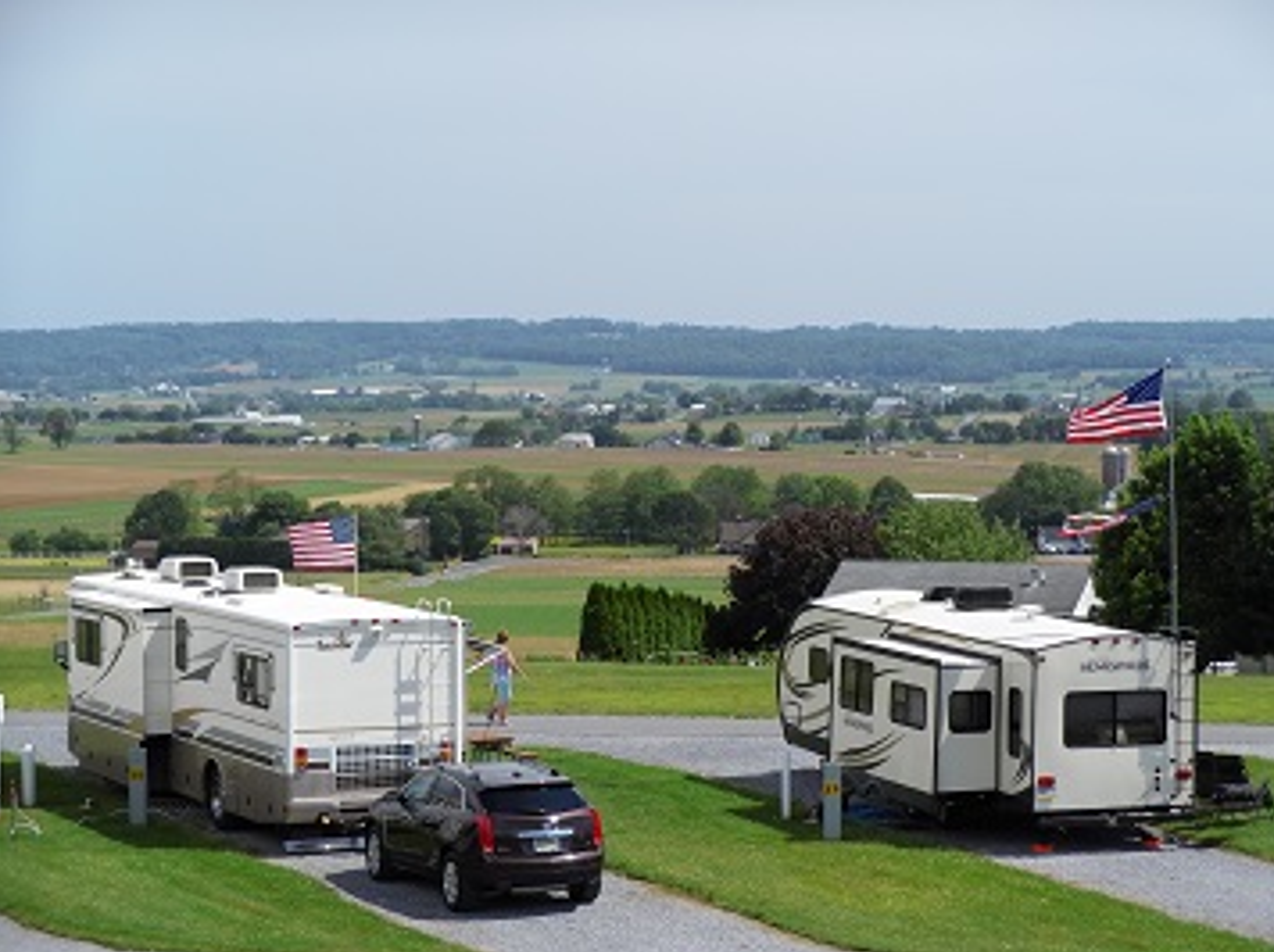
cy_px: 474
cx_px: 637
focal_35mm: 97
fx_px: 3565
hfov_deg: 20.3
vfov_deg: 15.2
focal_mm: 17.2
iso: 100
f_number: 5.2
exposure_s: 1/800
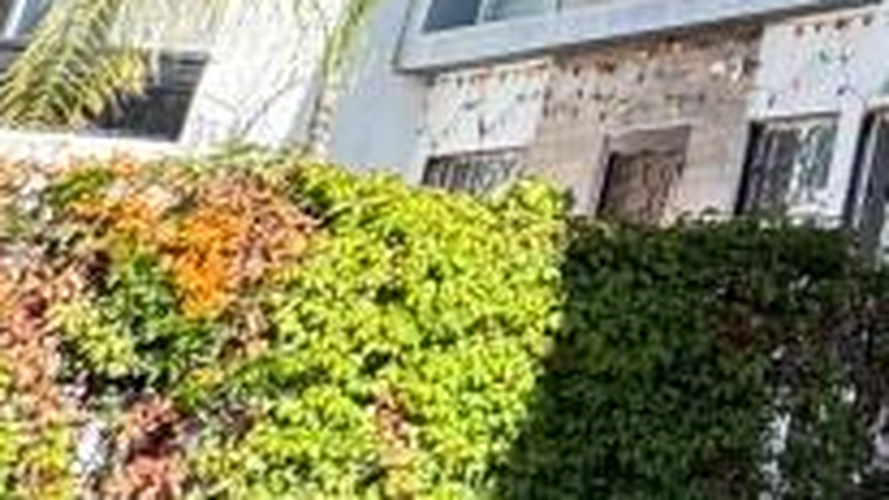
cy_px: -319
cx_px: 1787
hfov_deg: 18.3
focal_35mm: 76
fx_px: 1792
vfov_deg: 14.5
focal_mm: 2.22
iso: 40
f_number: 2.2
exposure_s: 1/349
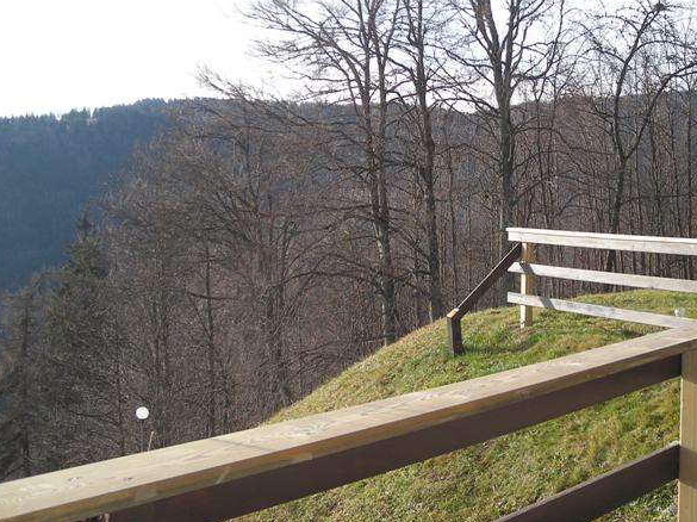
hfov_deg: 36.5
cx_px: 452
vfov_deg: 27.8
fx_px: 1046
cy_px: 168
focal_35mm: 52
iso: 70
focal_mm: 6.3
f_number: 3.2
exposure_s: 1/250
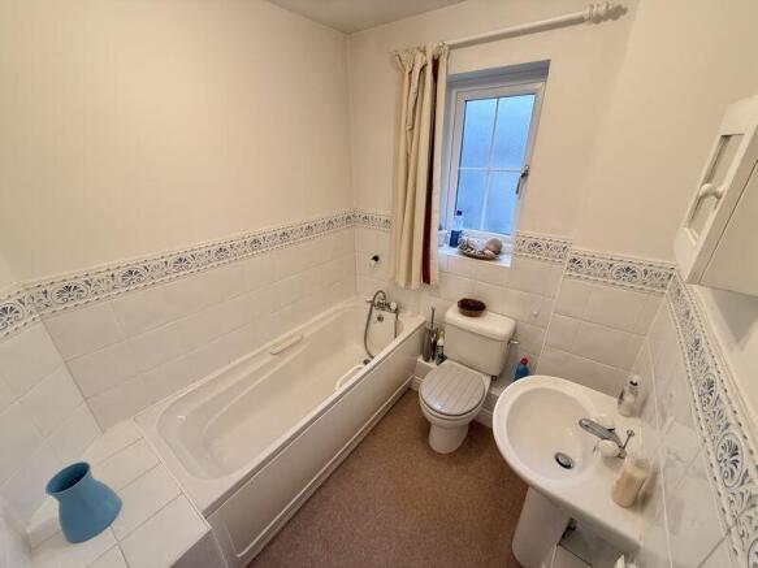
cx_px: 379
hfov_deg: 102.1
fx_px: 307
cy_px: 284
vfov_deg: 85.7
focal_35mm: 14
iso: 250
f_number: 2.2
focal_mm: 2.22
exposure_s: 1/100
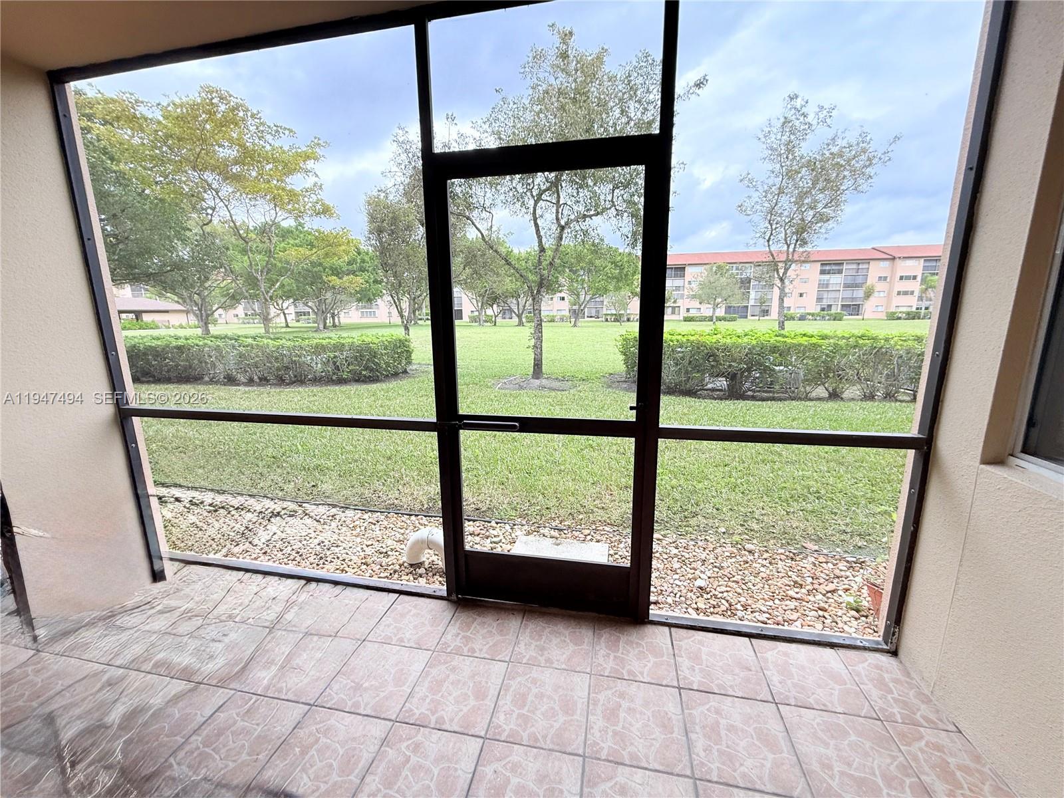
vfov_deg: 85.7
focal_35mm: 14
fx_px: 430
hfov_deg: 102.1
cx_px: 532
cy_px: 399
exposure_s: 1/194
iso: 64
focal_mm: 2.22
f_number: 2.2
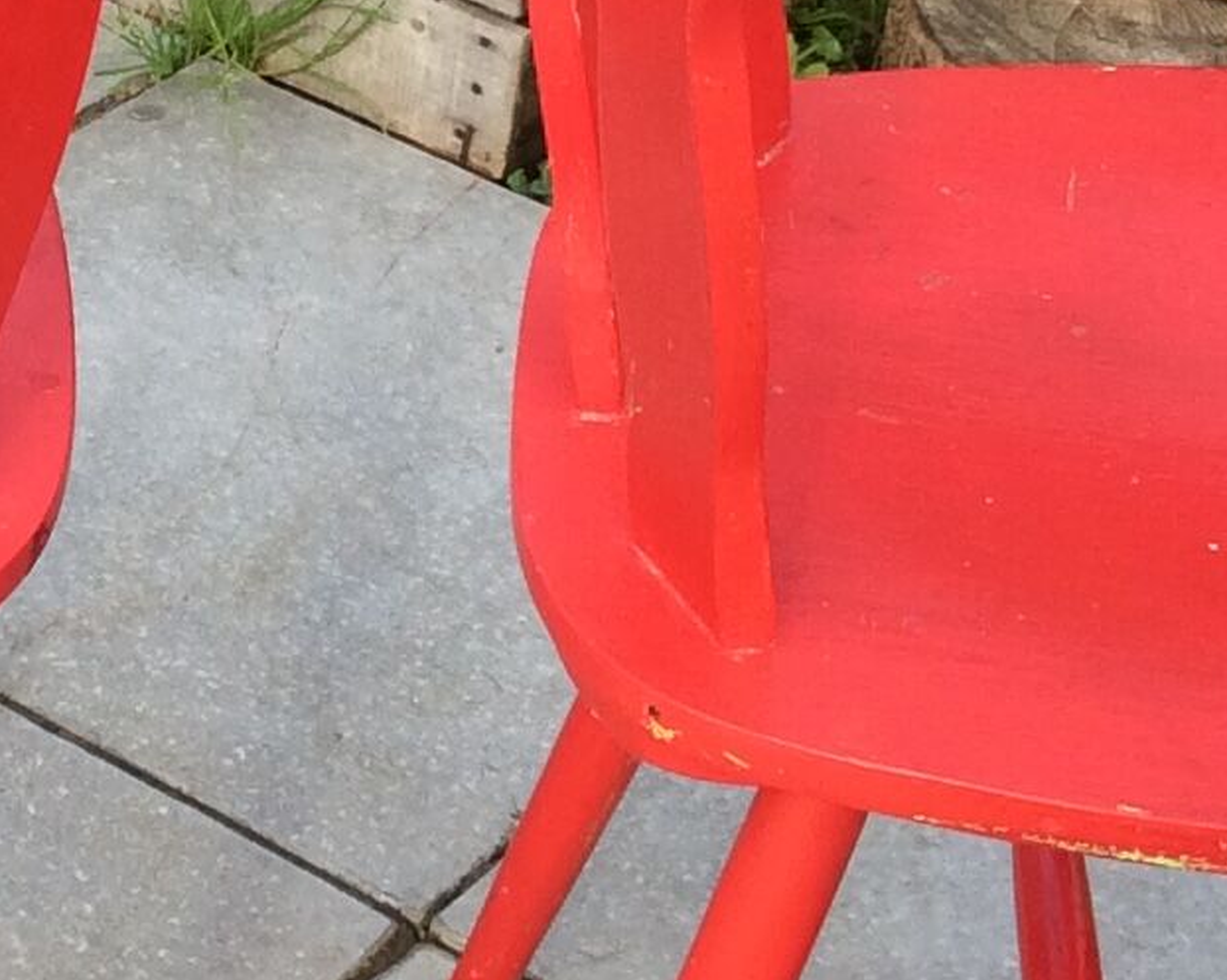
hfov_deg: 14.8
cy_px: 276
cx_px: 296
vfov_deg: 11.8
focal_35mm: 130
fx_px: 4719
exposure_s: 1/325
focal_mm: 3.3
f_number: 2.4
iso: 32
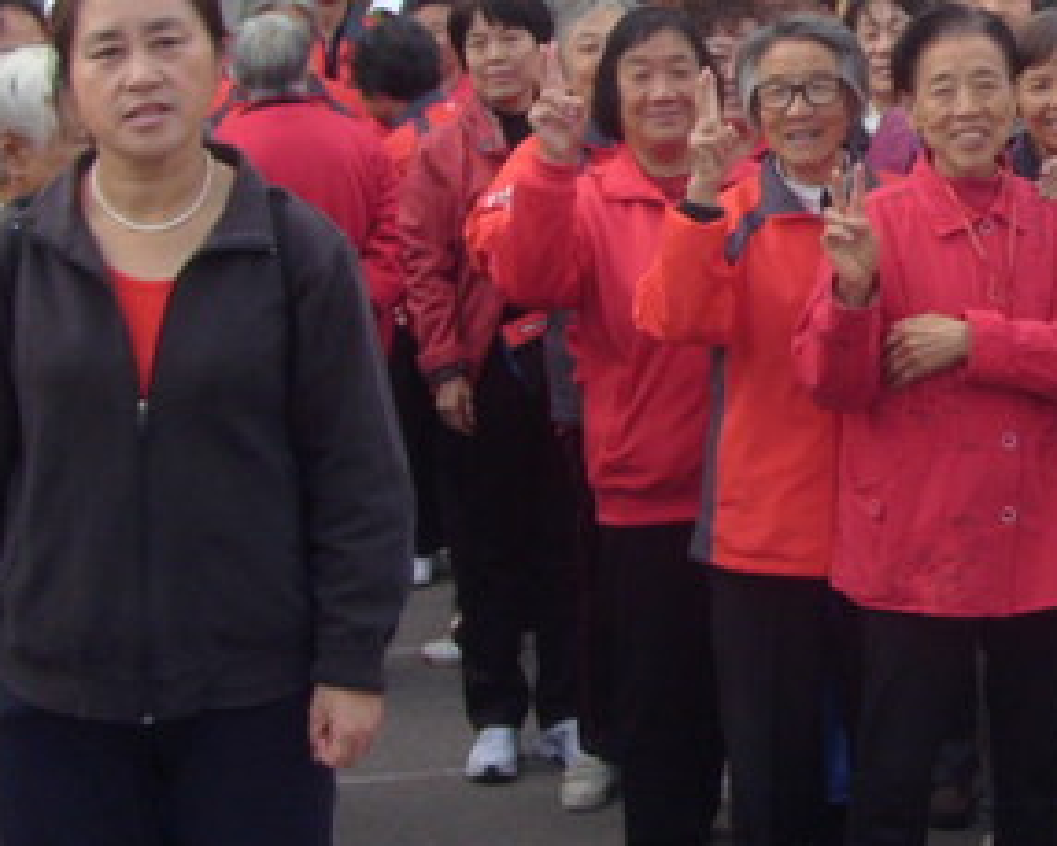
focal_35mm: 86
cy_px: 172
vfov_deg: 17.7
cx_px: 1220
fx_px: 2691
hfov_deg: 20.9
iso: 80
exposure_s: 1/180
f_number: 3.5
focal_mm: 6
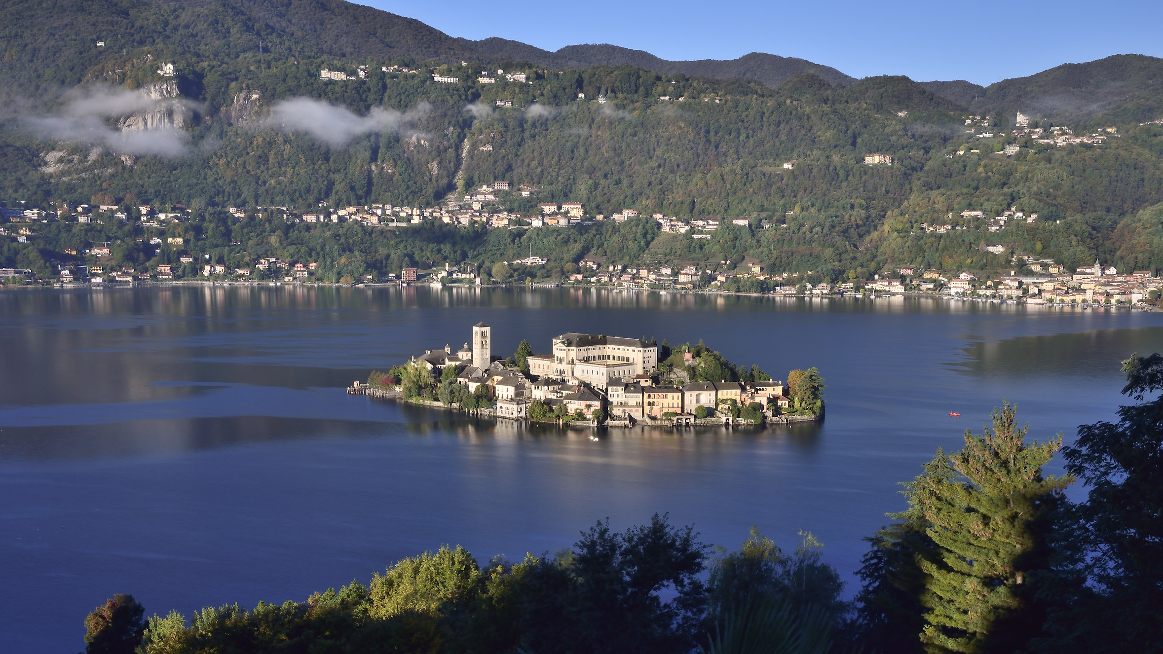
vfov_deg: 24.9
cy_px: 369
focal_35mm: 48
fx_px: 1480
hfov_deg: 42.9
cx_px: 579
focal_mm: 30
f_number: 16
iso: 100
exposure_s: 4
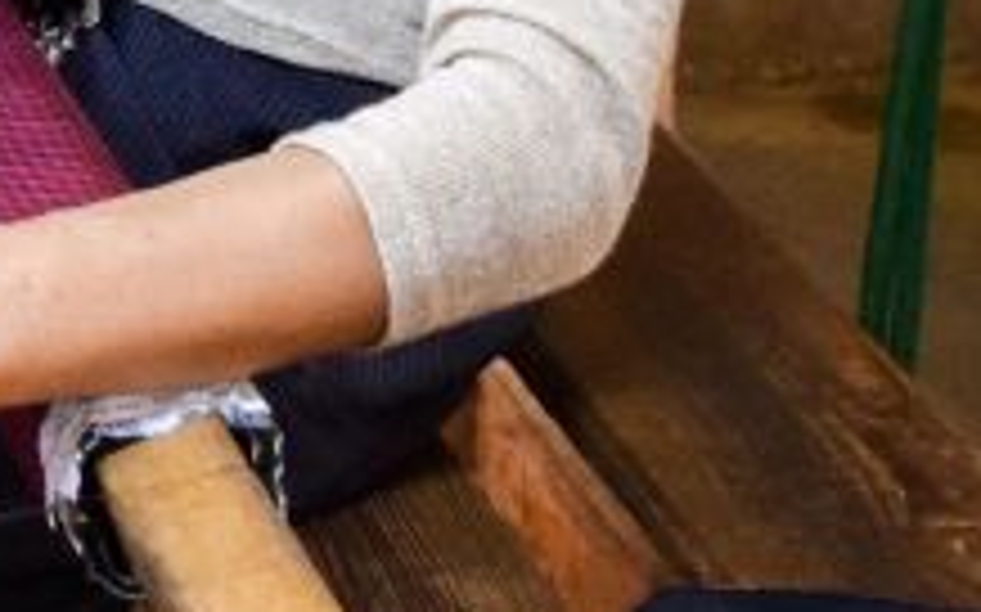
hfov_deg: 10.7
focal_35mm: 191
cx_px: -369
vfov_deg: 6.8
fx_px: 5104
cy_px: -351
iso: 2200
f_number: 3.8
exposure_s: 1/60
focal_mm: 22
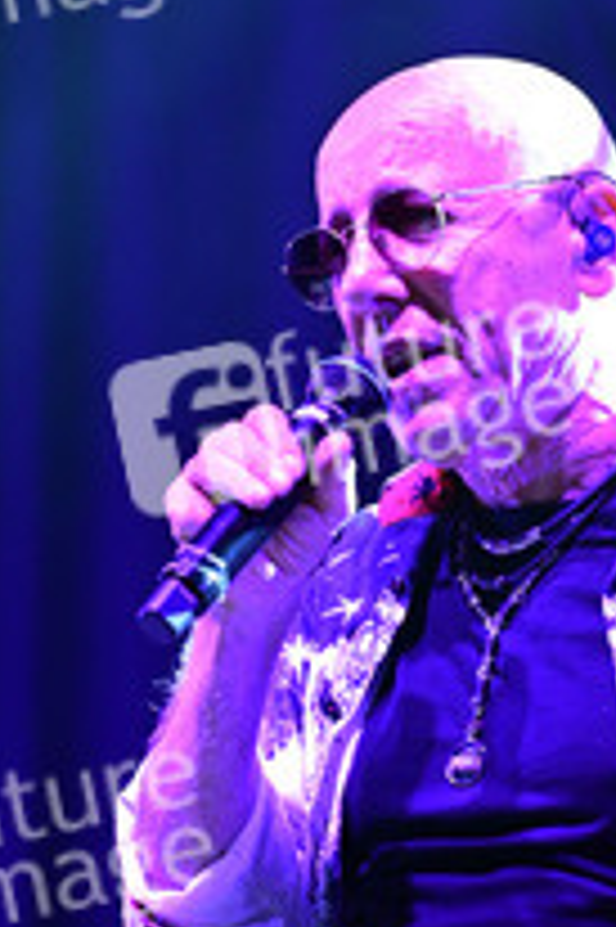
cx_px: 472
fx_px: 10000
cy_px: 634
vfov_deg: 5.3
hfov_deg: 3.5
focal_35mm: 389
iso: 4000
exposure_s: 1/320
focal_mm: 200
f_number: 2.8
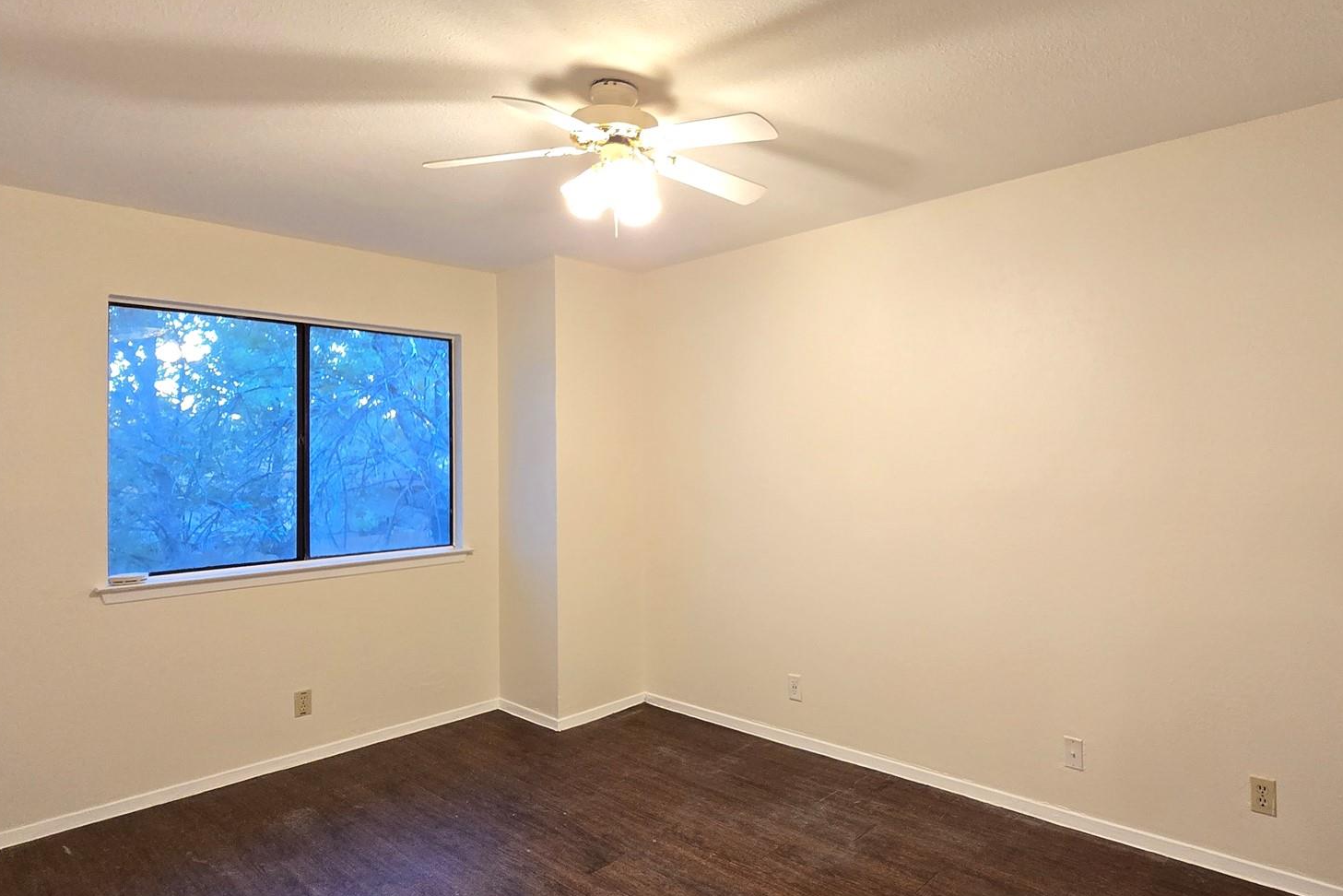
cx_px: 783
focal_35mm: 19
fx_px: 709
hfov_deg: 86.1
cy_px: 434
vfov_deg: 64.6
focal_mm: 2.2
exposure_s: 1/60
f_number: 2.2
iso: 400
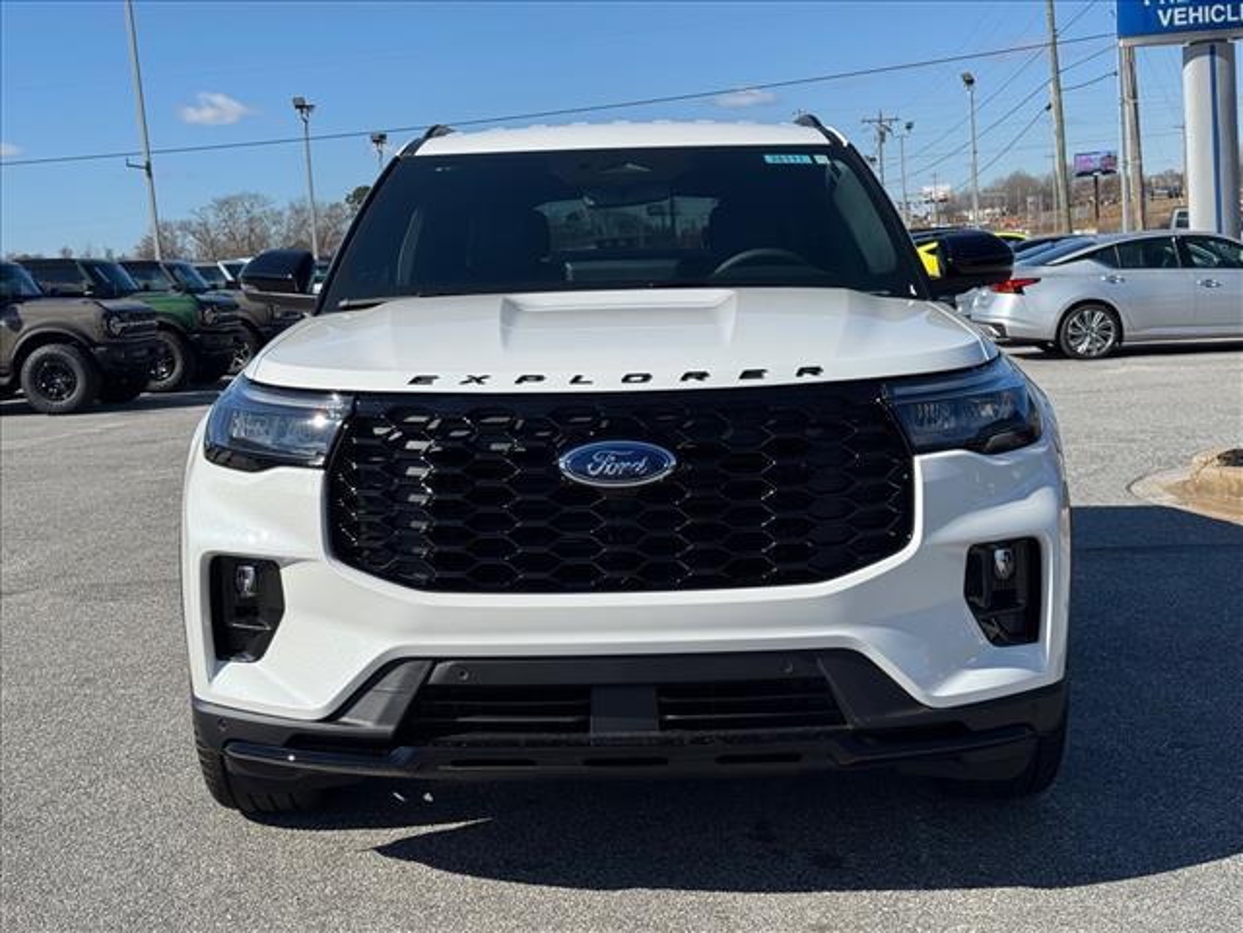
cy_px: 466
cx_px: 622
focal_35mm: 48
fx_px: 1724
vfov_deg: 30.3
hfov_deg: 39.7
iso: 64
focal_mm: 6.76
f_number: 1.78
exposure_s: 1/6410
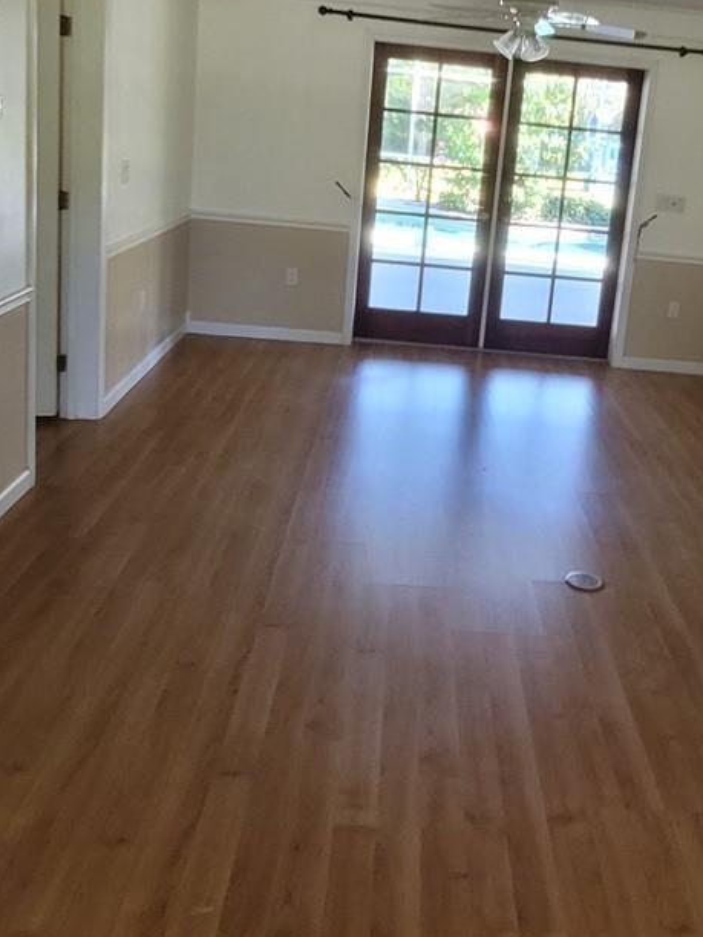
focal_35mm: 34
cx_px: 486
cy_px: 341
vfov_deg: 53.3
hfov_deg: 41.1
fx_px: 921
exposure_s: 1/60
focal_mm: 2.2
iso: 400
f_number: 2.2
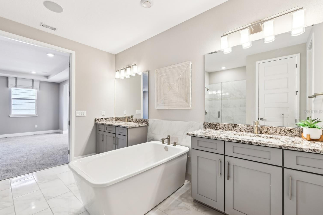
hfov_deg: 100.2
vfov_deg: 77.3
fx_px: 135
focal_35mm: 15
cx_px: 151
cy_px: 111
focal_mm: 14
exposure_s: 1/13
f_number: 8
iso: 400
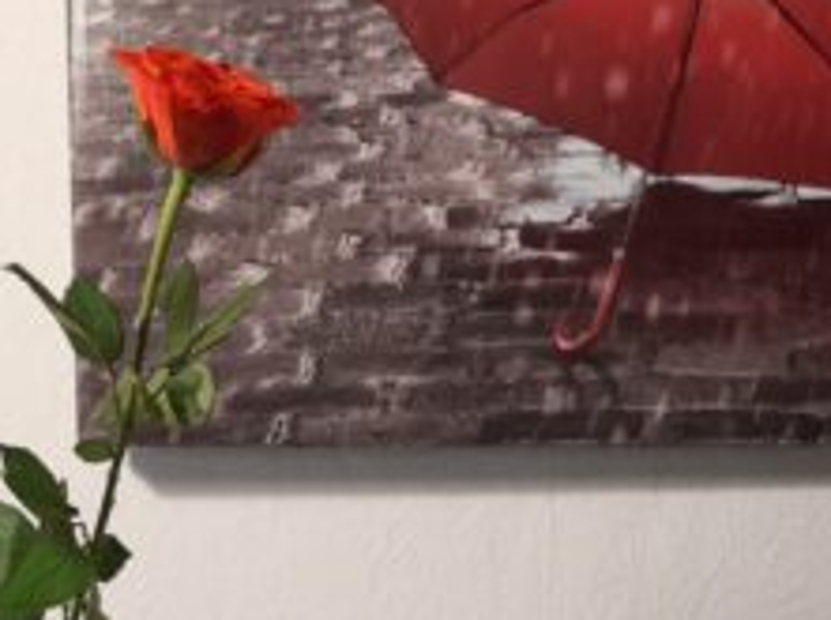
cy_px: 507
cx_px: 763
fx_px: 1630
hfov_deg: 27.5
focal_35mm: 68
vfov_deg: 21.3
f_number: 2
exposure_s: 1/50
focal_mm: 4.6
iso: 200
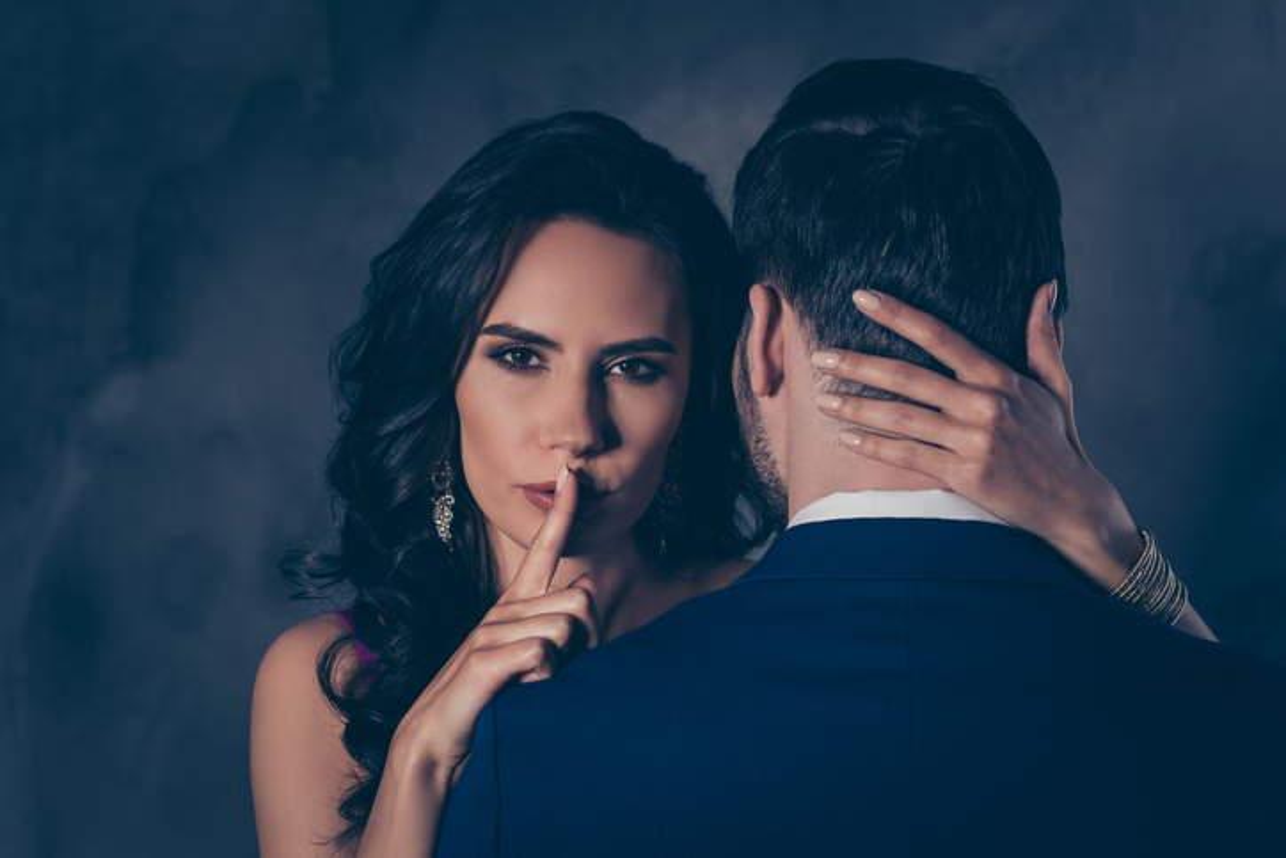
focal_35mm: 85
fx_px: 3037
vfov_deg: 16.1
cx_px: 643
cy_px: 429
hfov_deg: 23.9
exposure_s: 1/125
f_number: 6.3
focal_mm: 85
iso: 100
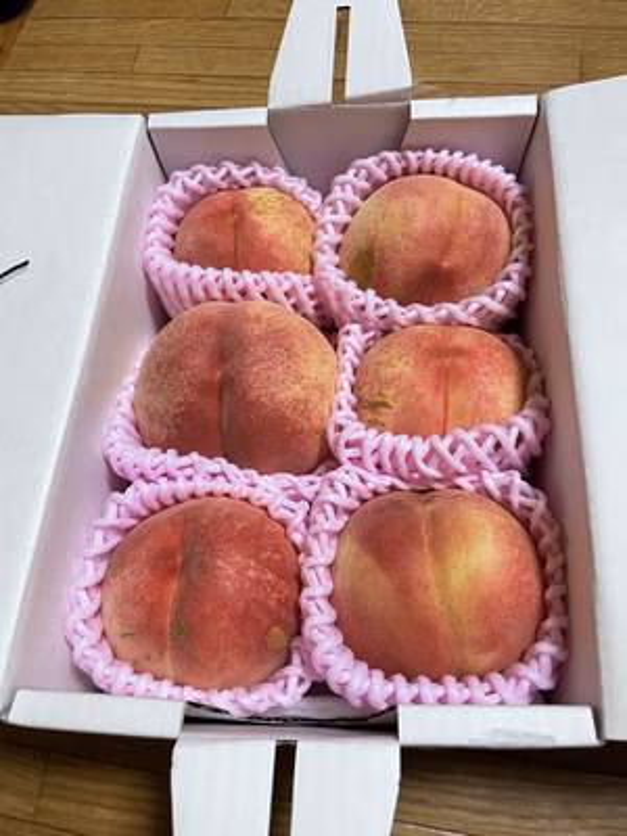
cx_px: 314
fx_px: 628
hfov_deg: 53.1
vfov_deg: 67.3
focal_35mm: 26
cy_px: 418
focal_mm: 4.2
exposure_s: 1/50
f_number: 1.6
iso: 100
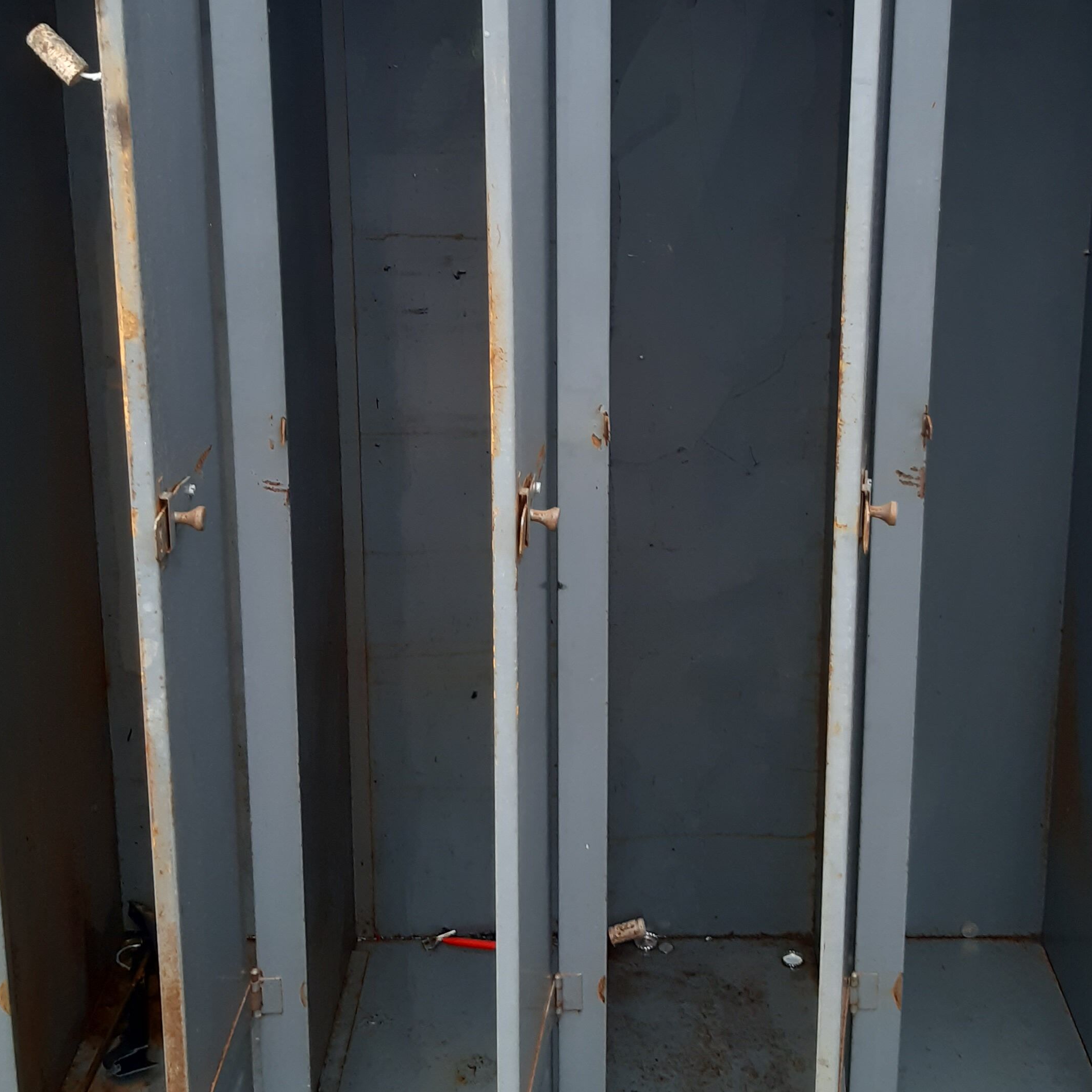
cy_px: 336
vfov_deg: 33.6
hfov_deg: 33.9
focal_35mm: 50
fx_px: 1785
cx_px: 650
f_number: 1.7
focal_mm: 3.92
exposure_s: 1/50
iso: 100
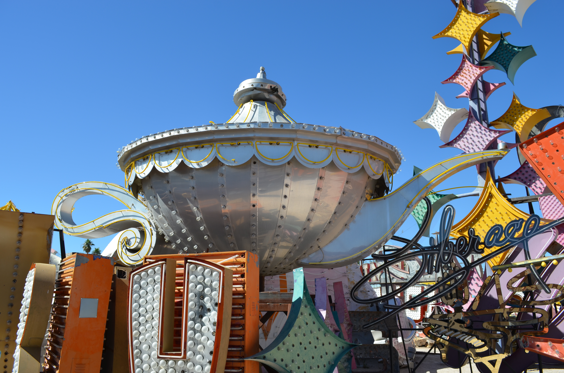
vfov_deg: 47.7
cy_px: 186
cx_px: 282
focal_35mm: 27
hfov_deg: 67.5
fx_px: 422
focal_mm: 18
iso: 100
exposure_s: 1/250
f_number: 8
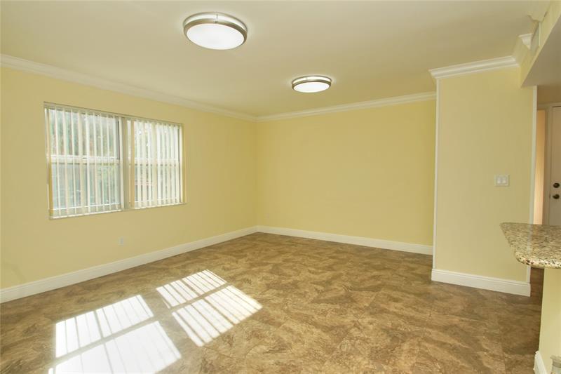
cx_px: 280
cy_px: 187
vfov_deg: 67.4
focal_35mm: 18
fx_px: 280
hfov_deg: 90.0
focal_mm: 12
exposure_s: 1/125
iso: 500
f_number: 8
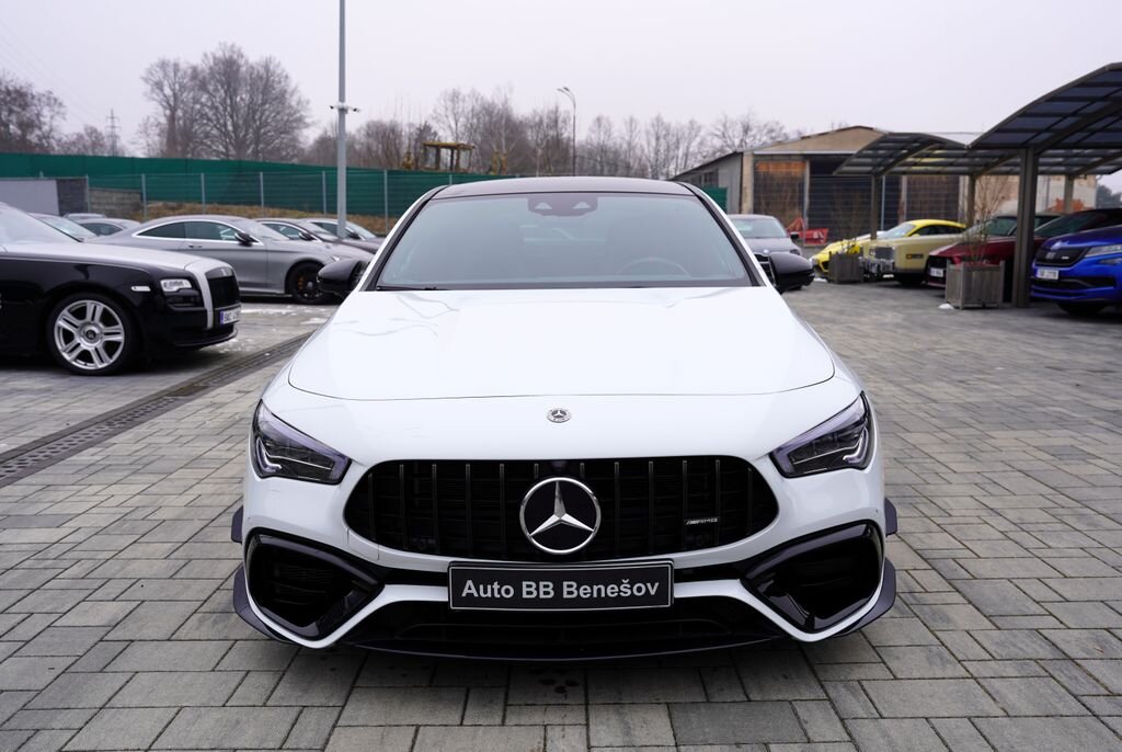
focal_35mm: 30
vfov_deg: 43.7
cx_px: 561
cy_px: 376
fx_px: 936
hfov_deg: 61.9
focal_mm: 30
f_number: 5
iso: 100
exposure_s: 1/80
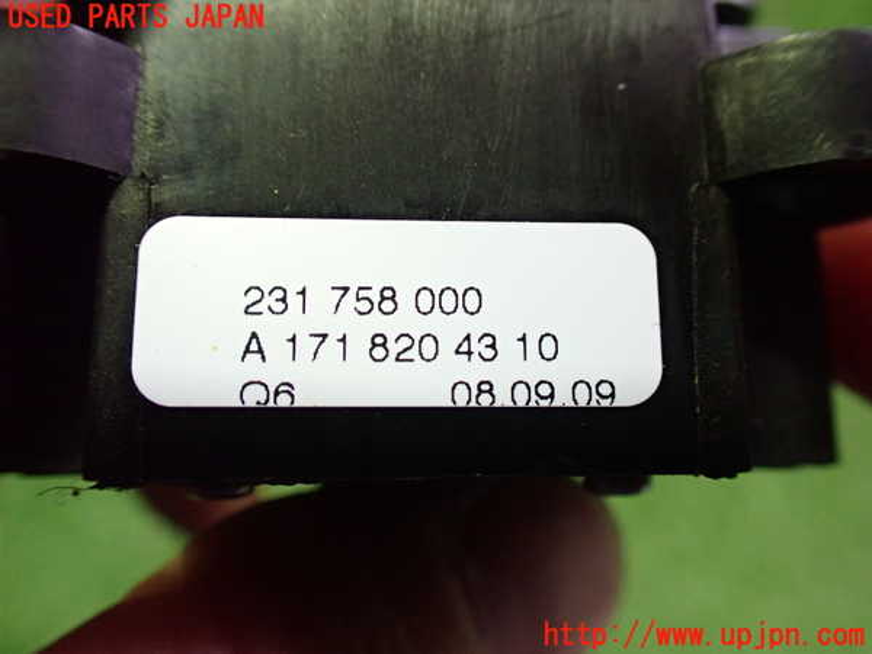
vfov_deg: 46.8
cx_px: 436
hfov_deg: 60.0
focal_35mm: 30
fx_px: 756
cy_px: 327
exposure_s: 1/40
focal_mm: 5.4
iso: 800
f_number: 2.3
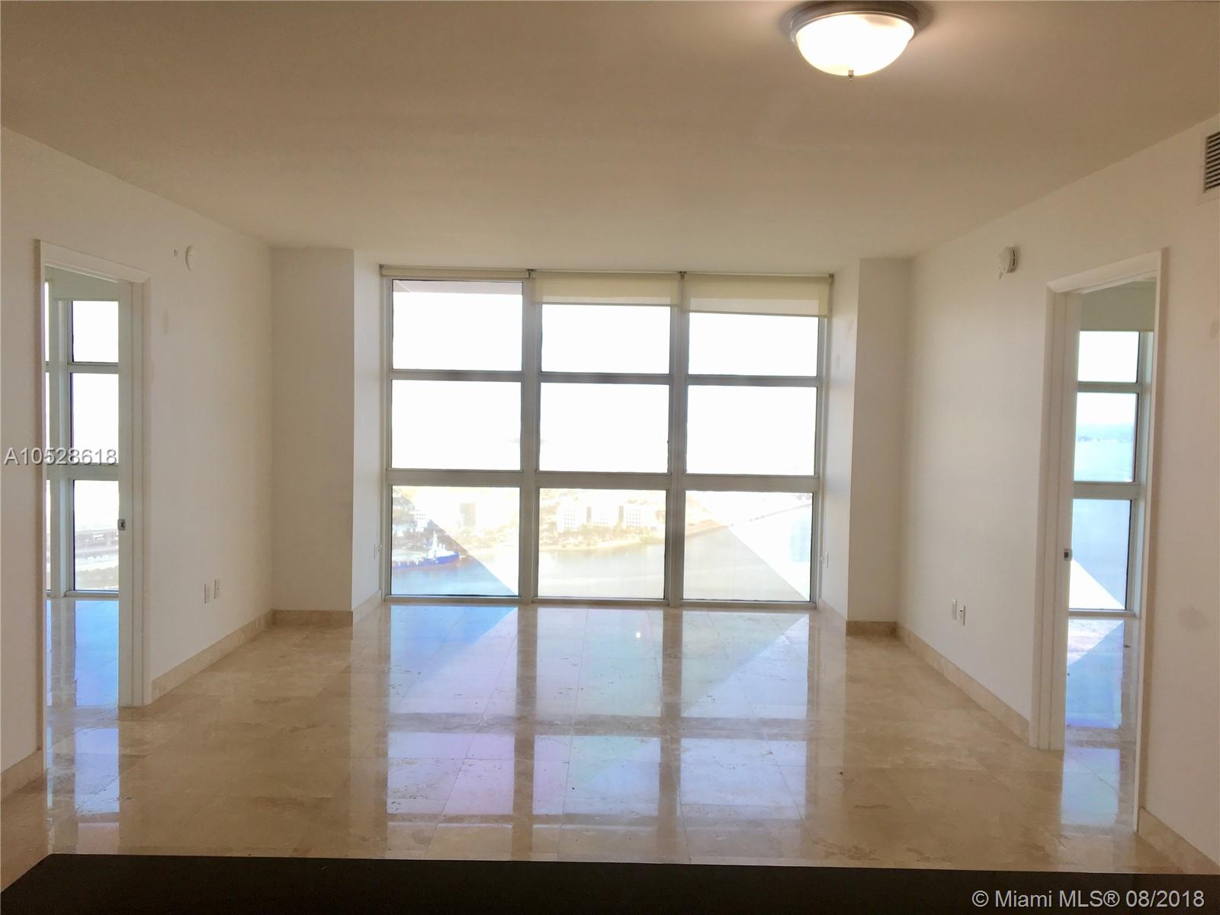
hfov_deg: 61.7
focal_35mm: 29
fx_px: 1022
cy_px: 458
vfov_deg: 48.2
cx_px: 610
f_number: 2.2
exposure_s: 1/60
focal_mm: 4.15
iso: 32
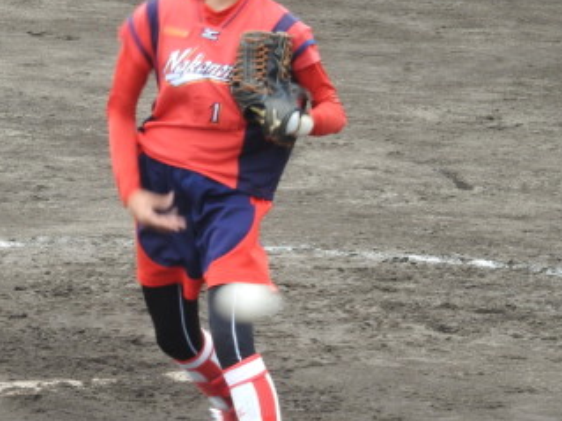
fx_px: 7628
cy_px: 273
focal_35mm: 470
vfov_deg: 3.2
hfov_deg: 4.2
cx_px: 229
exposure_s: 1/125
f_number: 5.5
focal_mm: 44.8
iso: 125
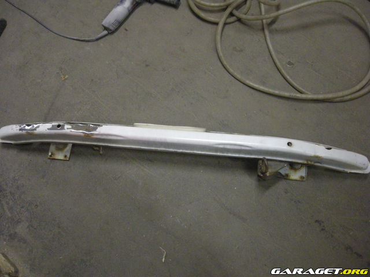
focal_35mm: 35
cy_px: 138
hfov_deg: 52.6
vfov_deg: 40.7
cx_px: 185
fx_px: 374
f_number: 2.8
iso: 400
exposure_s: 1/35
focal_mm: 5.7
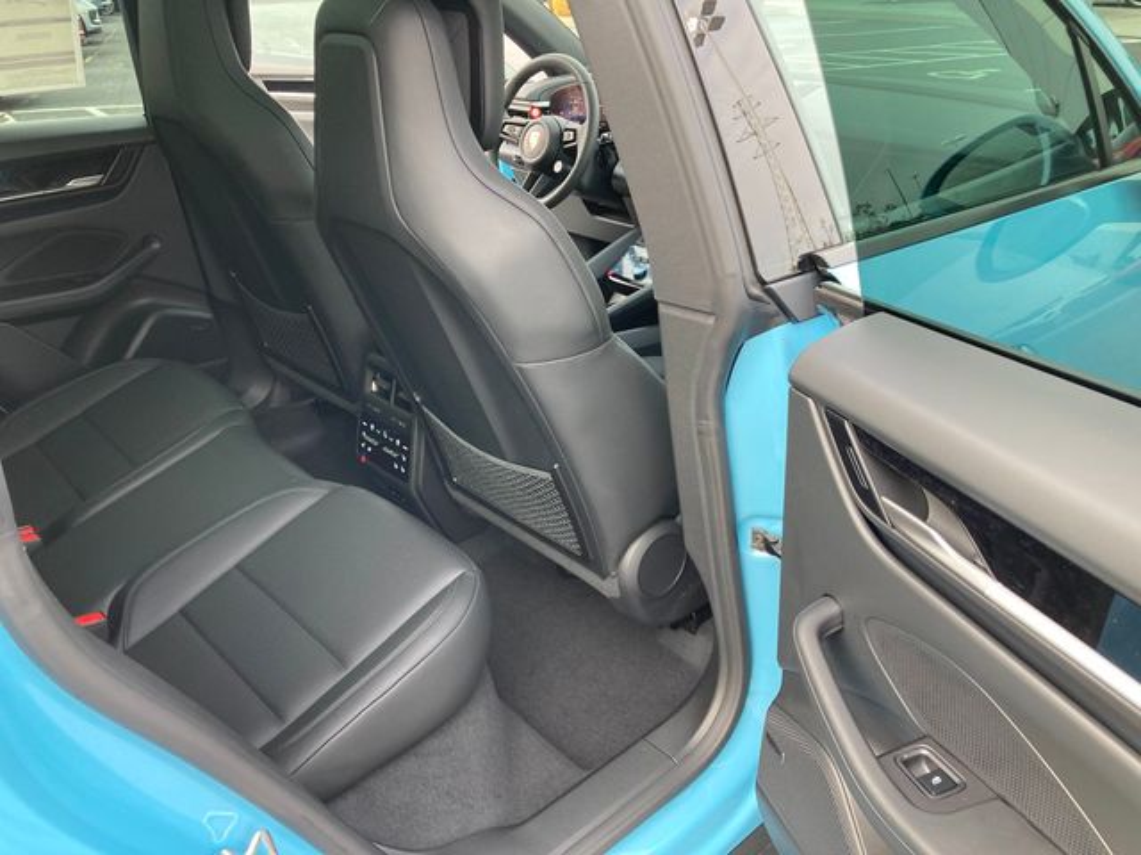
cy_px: 428
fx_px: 923
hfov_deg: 63.4
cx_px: 570
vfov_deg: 49.7
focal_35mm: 28
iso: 50
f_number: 1.8
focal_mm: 3.99
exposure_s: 1/120
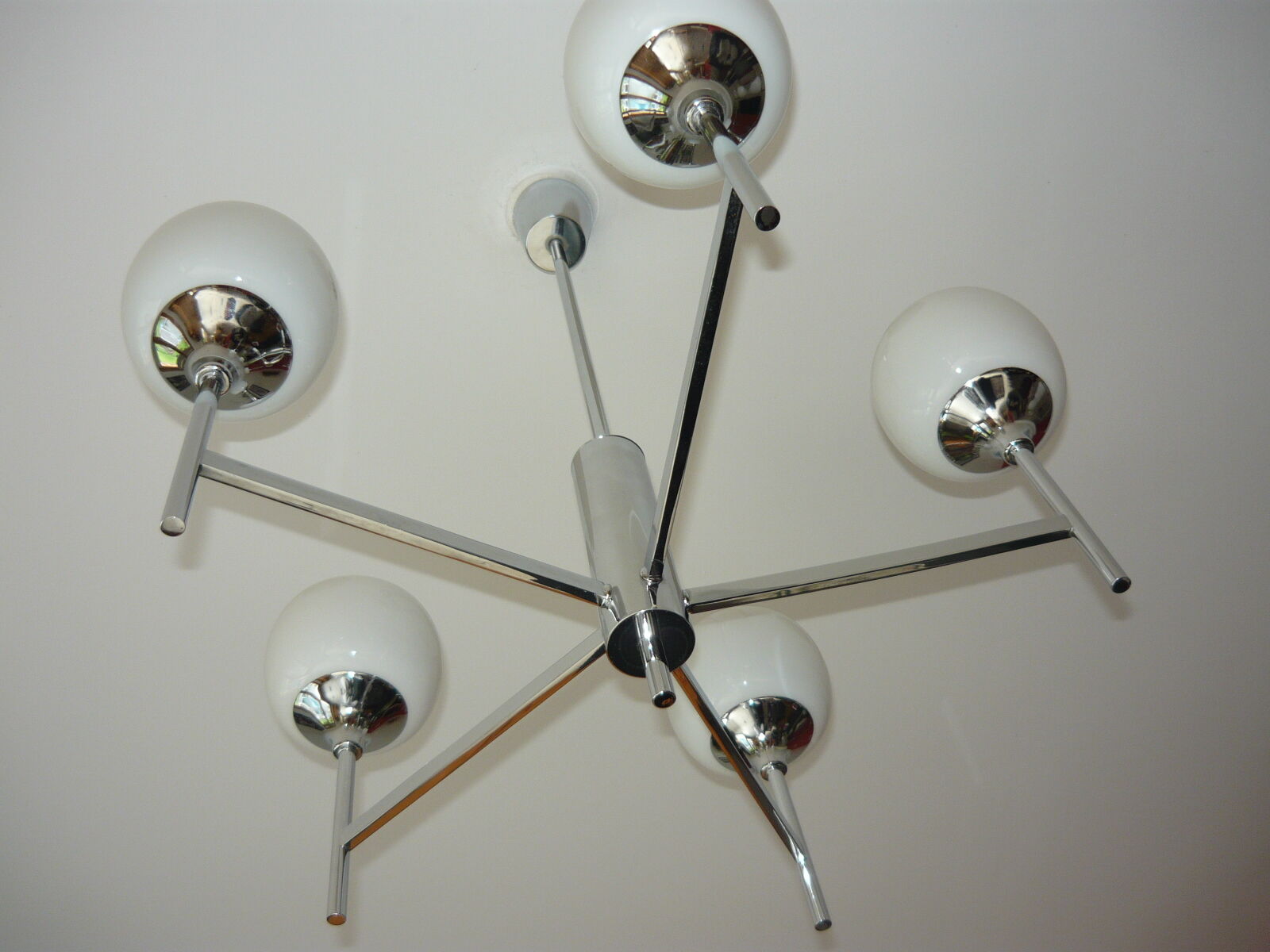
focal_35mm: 33
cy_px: 476
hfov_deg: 55.4
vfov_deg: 42.9
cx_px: 635
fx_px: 1211
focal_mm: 5.5
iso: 100
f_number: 2.8
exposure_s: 1/30
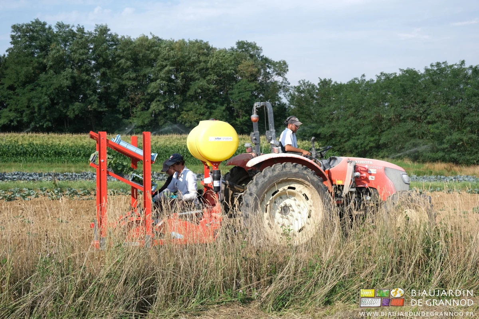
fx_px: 532
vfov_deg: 33.4
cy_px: 160
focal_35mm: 40
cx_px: 240
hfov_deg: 48.5
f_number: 4.5
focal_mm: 26.5
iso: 100
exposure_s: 1/500
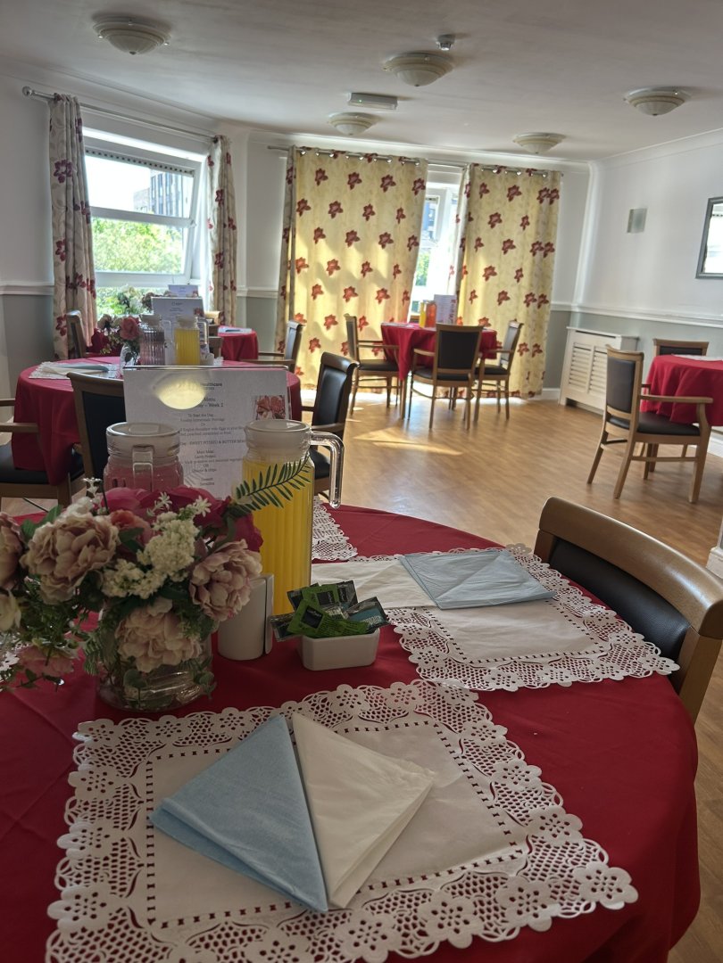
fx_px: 724
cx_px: 362
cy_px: 482
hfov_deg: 53.1
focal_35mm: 26
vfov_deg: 67.3
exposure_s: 1/100
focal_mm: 5.7
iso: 50
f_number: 1.5
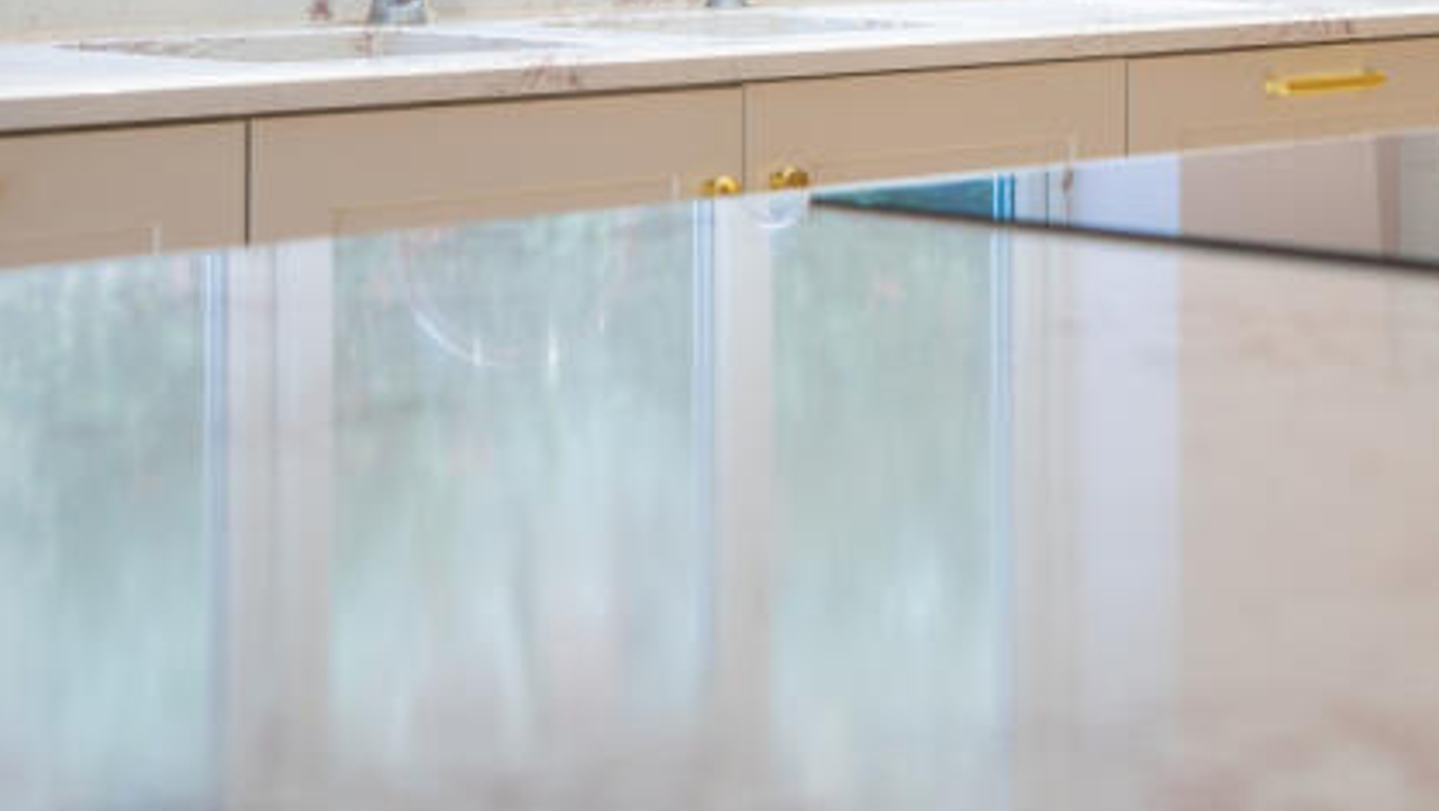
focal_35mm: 90
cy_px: -112
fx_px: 3436
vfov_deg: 13.2
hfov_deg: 23.2
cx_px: 1211
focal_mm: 35
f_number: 2.8
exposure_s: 1/40
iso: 400
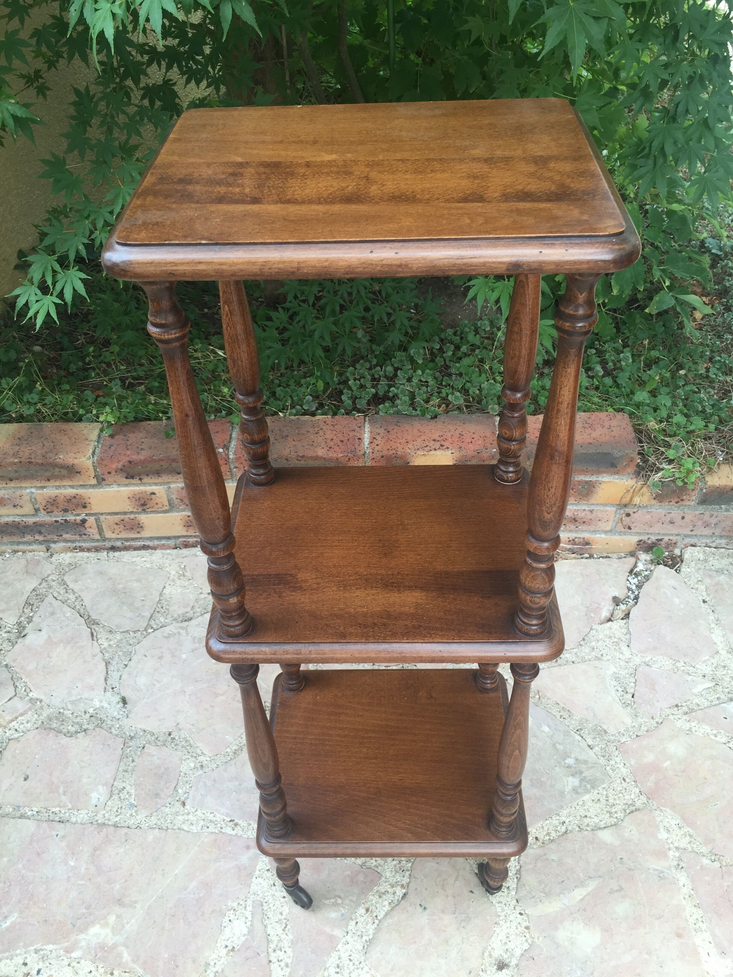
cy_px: 488
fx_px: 819
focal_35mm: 29
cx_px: 366
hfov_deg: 48.2
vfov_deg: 61.7
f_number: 2.2
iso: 32
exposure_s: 1/120
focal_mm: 4.15
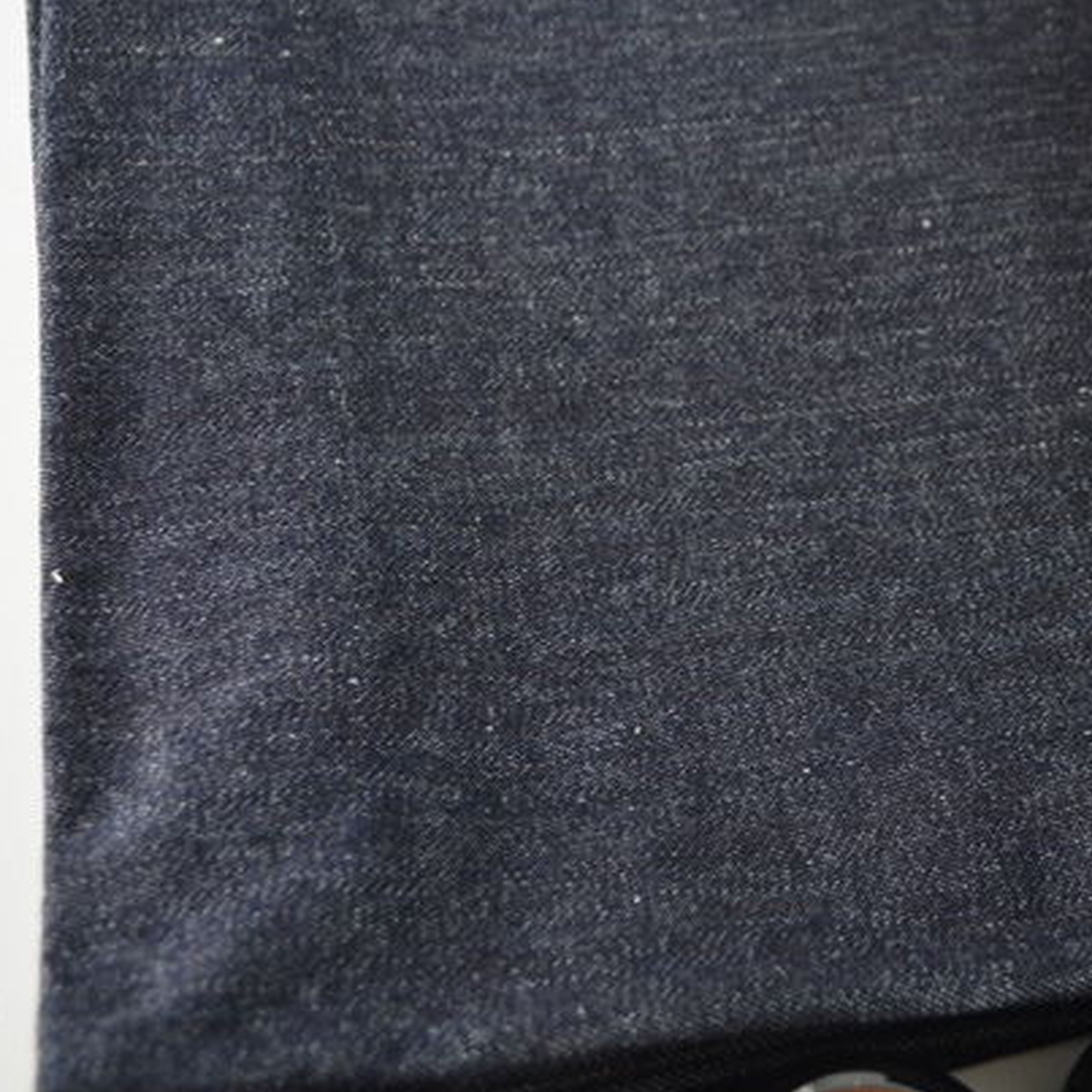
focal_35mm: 57
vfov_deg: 29.9
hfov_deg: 29.4
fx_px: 2034
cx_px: 859
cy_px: 371
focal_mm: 20
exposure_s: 1/60
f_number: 4
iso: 500
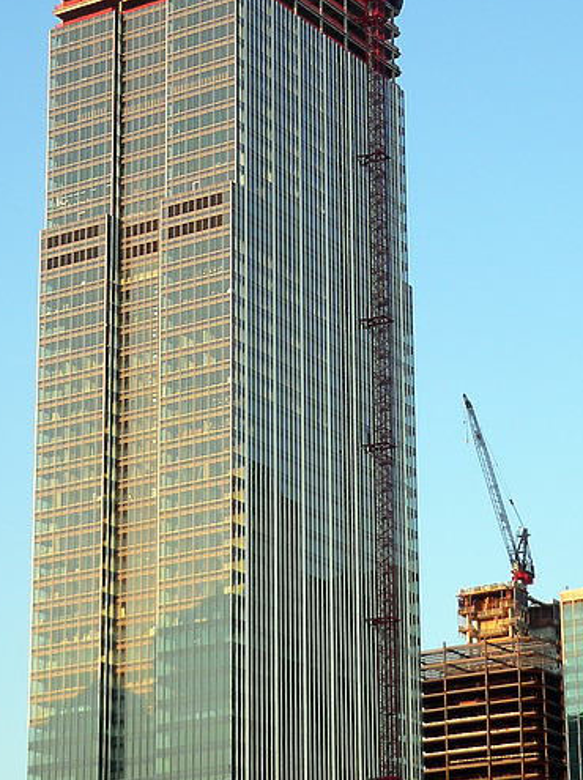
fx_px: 2453
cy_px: 383
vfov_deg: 18.1
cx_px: 254
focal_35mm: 109
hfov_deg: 13.6
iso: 80
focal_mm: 9.9
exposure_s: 1/200
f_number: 2.8
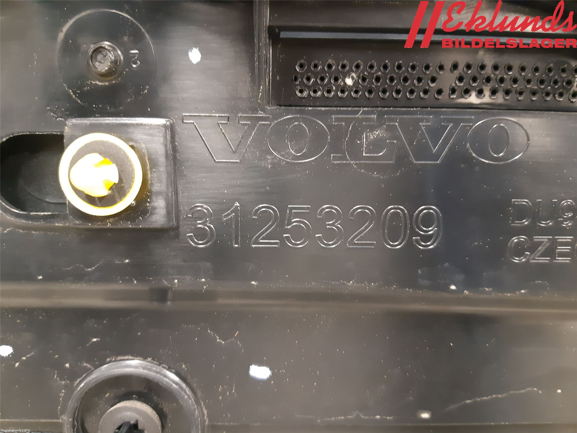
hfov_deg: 67.3
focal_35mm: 26
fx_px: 433
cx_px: 288
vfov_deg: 53.1
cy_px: 216
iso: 640
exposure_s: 1/17
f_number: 1.7
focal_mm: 3.93
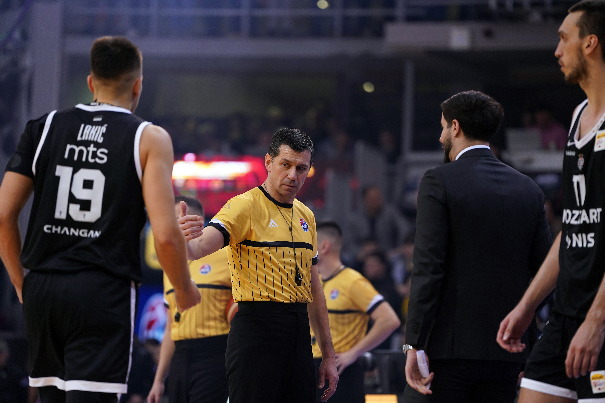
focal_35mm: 200
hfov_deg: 10.3
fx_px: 3361
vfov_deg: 6.9
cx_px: 302
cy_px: 202
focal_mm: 200
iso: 1600
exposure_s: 1/1000
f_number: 2.8
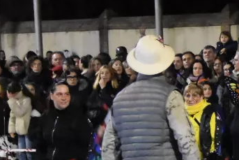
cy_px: 197
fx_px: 1364
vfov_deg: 6.6
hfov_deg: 9.7
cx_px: 350
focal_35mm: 205
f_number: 4
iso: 9000
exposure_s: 1/60
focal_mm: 29
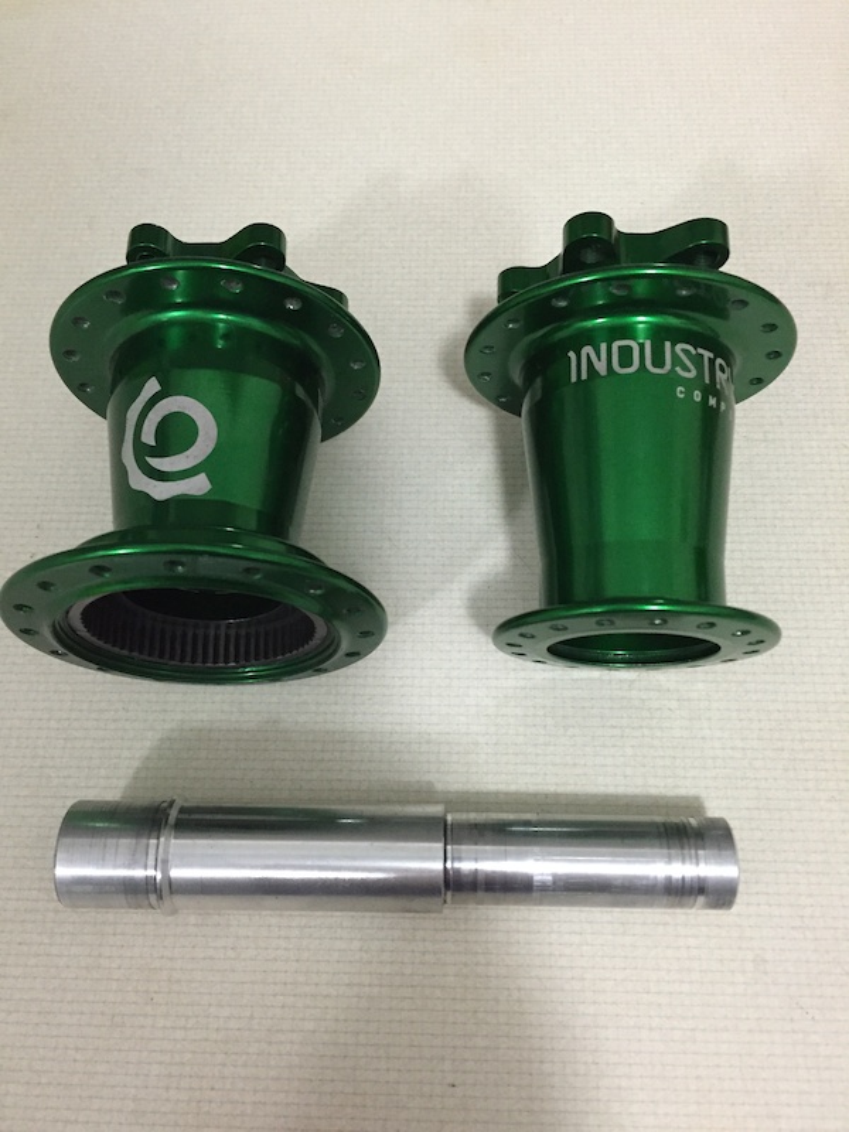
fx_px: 948
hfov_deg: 48.2
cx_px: 424
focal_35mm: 29
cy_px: 566
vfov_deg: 61.7
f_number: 2.2
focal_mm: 4.15
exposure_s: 1/15
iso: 250
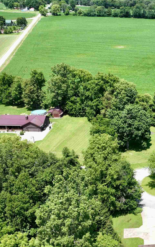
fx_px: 345
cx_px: 170
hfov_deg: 23.7
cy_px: 176
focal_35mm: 51
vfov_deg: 38.8
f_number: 2.8
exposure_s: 1/1250
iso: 100
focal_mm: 12.29
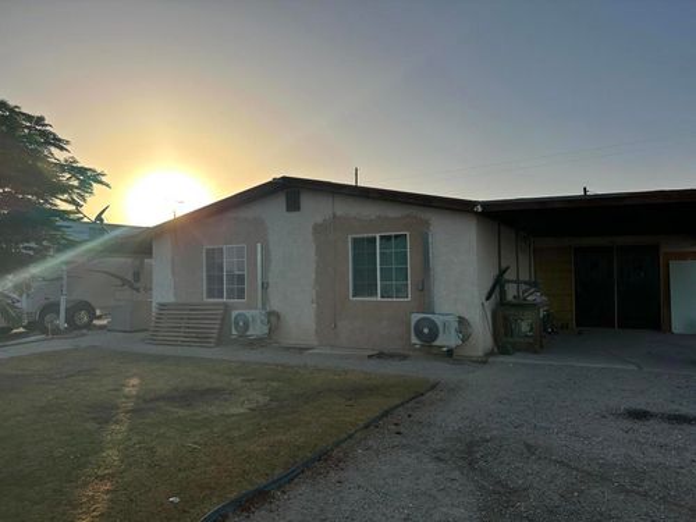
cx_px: 348
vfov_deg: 56.8
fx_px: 483
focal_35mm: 24
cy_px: 261
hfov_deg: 71.6
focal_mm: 6.86
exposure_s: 1/5848
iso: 80
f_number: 1.78
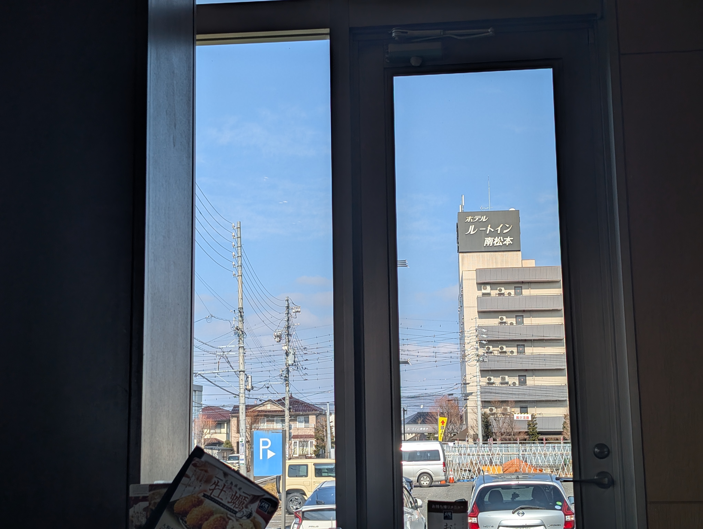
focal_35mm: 49
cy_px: 264
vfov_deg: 29.7
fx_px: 997
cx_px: 352
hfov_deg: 38.9
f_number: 1.68
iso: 21
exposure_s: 1/1276
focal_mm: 6.9
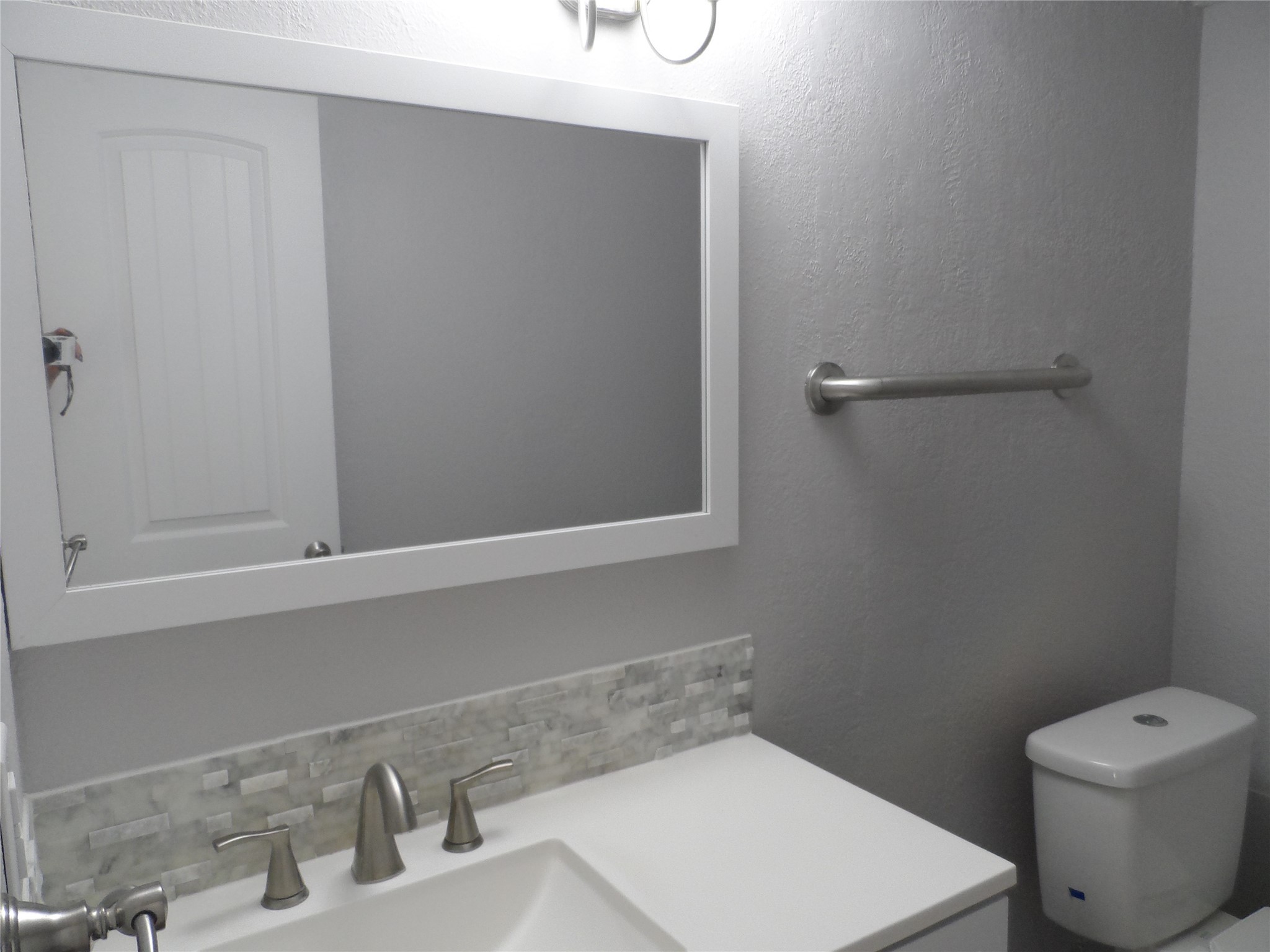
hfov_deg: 71.6
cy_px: 476
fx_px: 881
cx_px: 635
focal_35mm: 24
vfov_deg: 56.8
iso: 200
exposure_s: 1/30
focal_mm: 4
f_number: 3.2
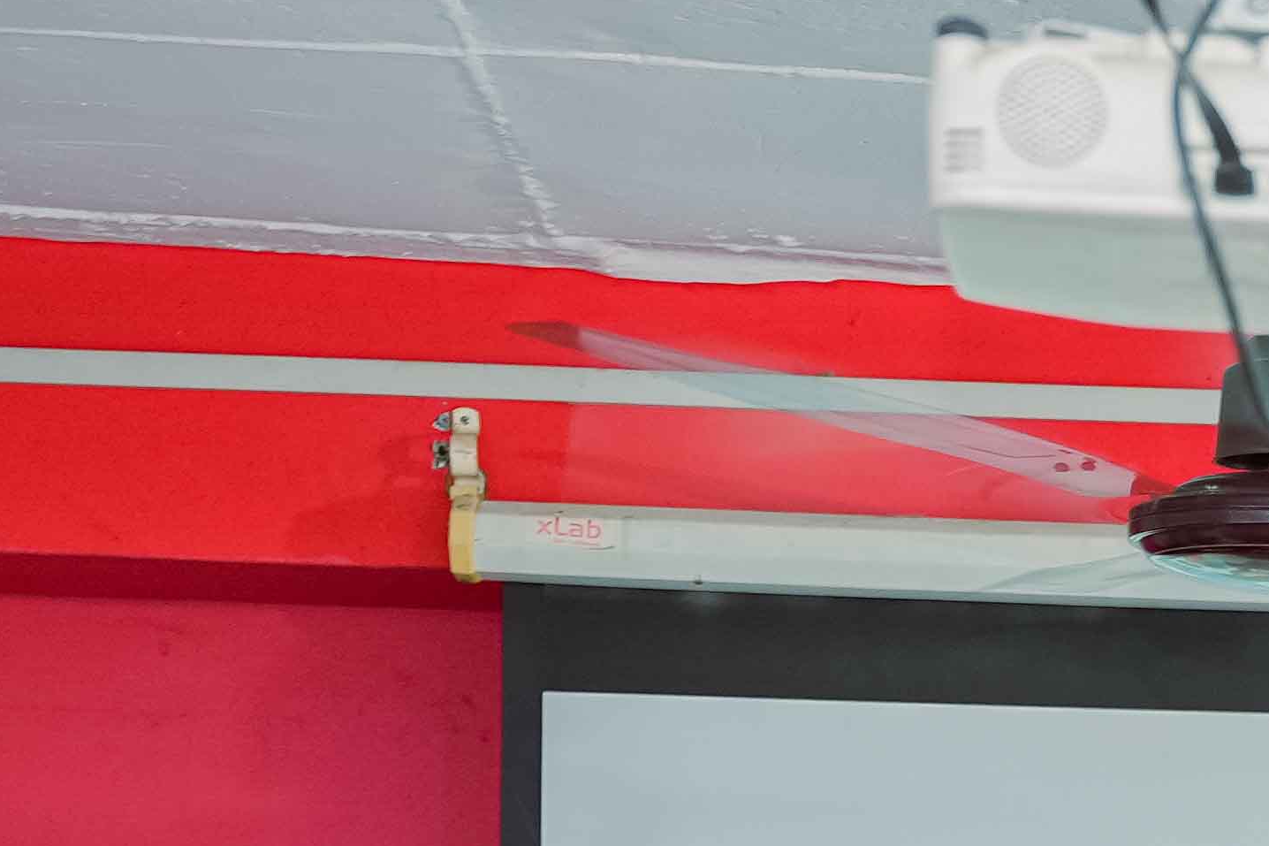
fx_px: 7294
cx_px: 1890
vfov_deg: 6.4
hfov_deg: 9.7
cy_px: 1961
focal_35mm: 207
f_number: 2.8
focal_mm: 42.4
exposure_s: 1/25
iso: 400
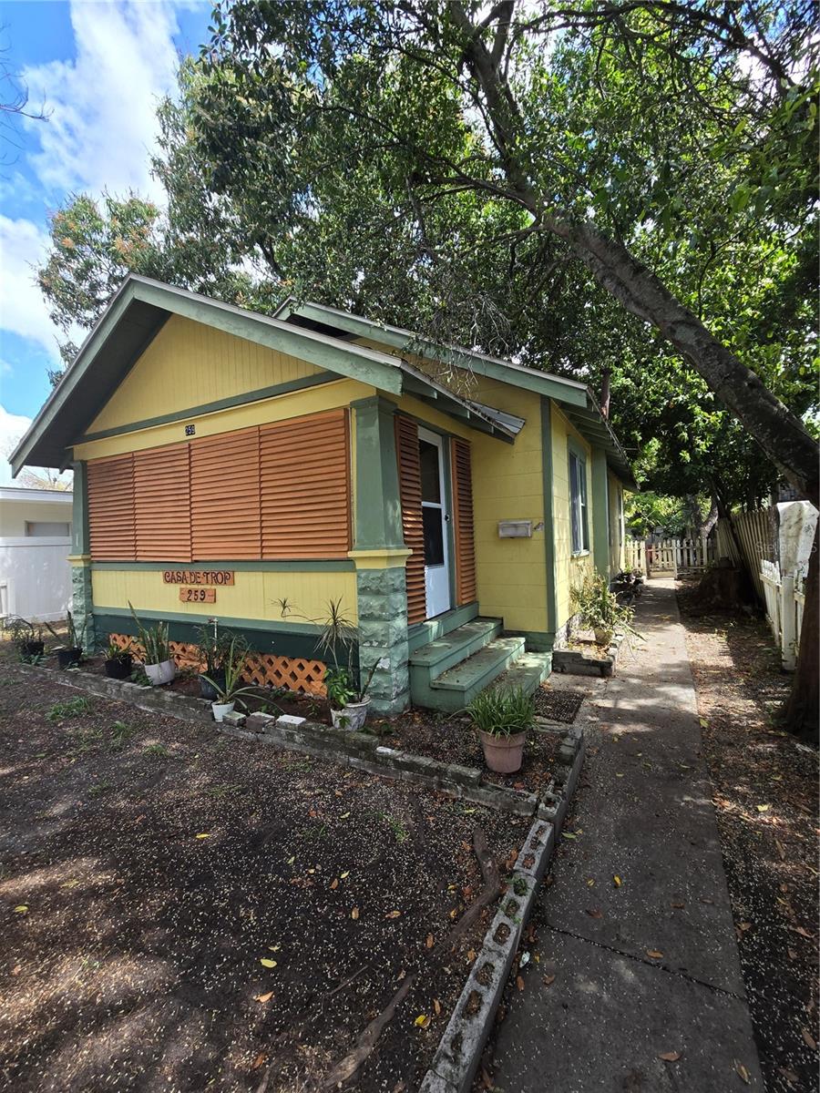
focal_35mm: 13
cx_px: 410
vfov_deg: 106.2
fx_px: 411
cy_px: 546
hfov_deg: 89.9
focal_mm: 2.2
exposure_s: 1/411
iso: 50
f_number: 2.2
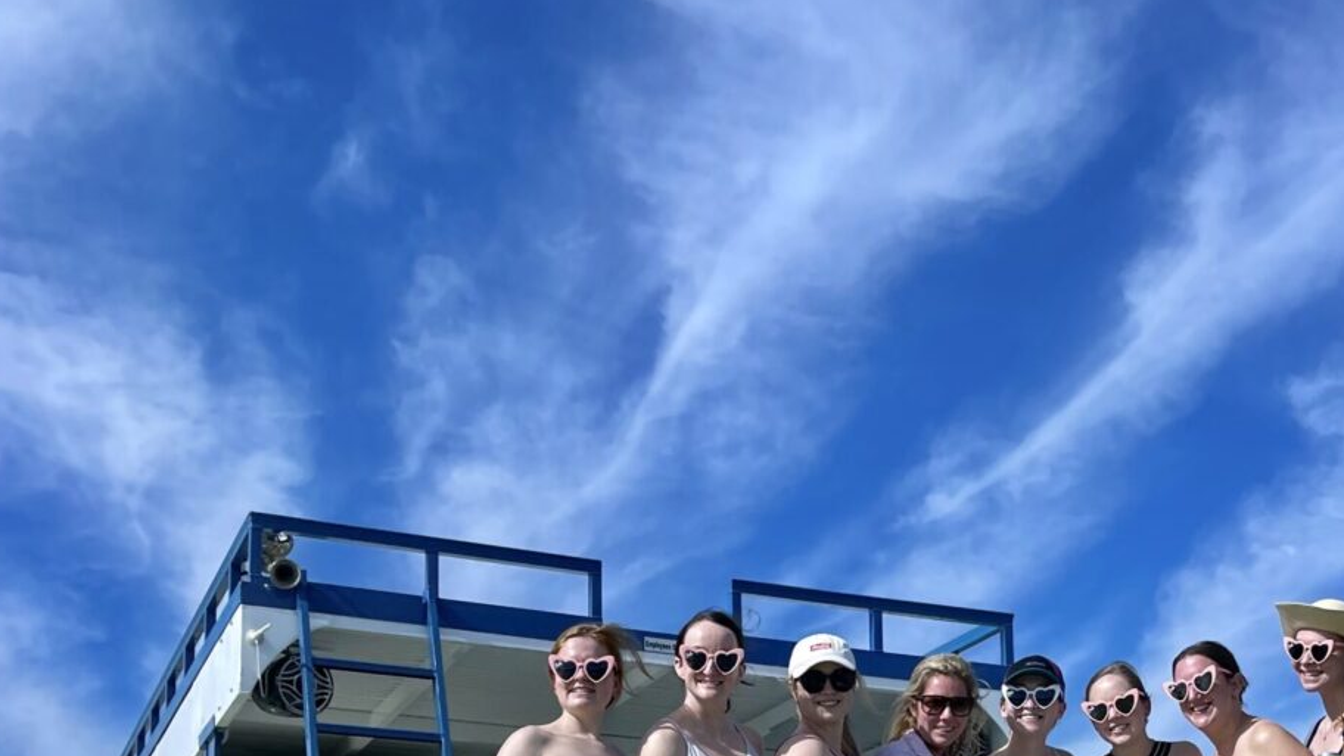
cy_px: 944
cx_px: 831
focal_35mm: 53
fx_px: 1889
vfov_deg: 20.9
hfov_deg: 38.9
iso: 32
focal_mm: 5.1
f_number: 1.6
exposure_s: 1/4717
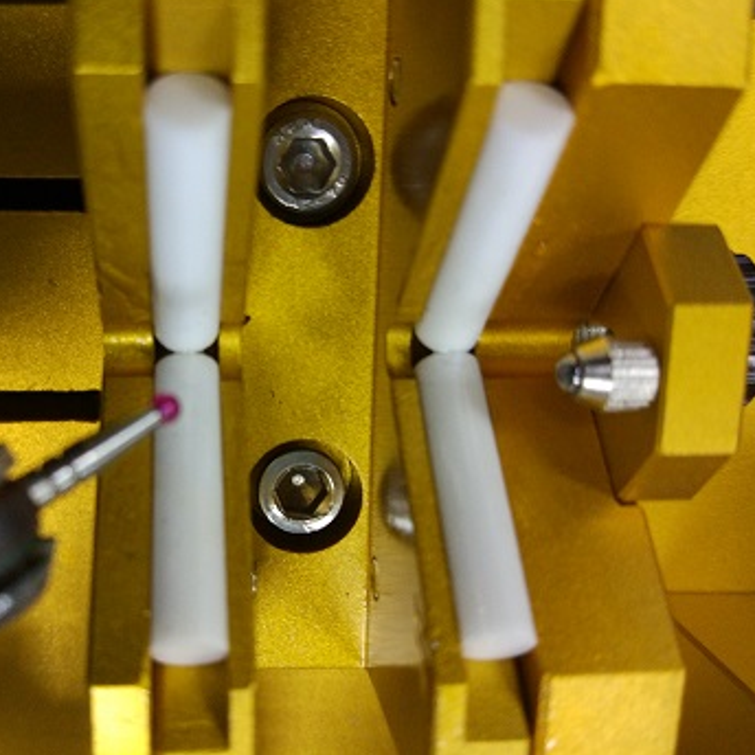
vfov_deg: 46.0
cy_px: 350
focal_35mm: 36
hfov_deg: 45.4
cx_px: 259
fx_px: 888
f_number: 2
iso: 614
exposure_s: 1/17
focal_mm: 4.26
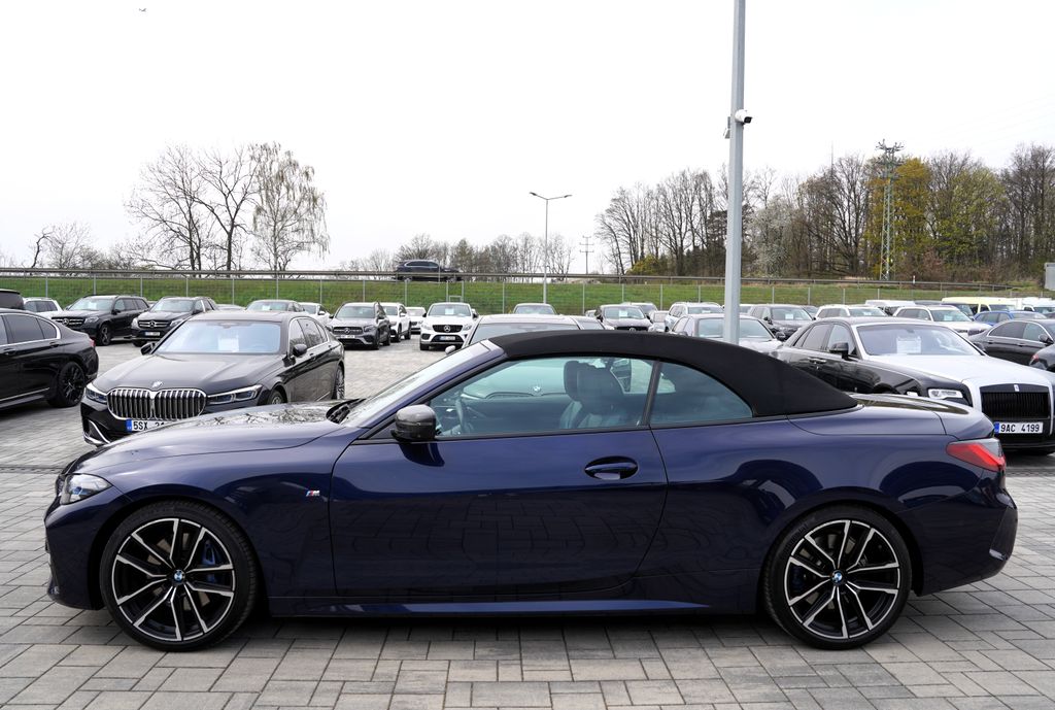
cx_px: 528
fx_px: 705
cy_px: 355
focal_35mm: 24
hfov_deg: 73.6
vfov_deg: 53.4
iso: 100
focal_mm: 24
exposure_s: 1/200
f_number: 7.1
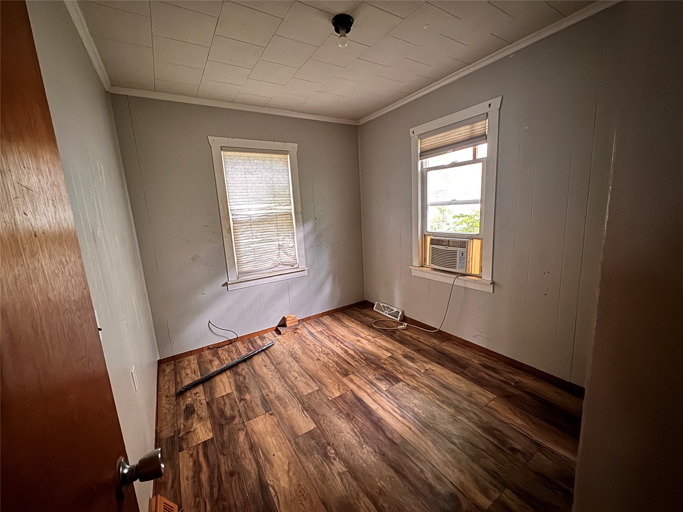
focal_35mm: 14
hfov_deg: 102.1
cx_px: 342
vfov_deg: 85.7
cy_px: 256
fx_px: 276
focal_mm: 2.22
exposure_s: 1/13
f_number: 2.2
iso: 1250
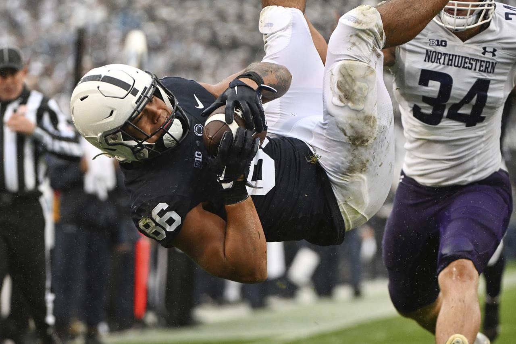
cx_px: 258
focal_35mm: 200
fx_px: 2866
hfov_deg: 10.3
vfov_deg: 6.9
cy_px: 172
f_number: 4
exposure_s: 1/2000
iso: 2800
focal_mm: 200
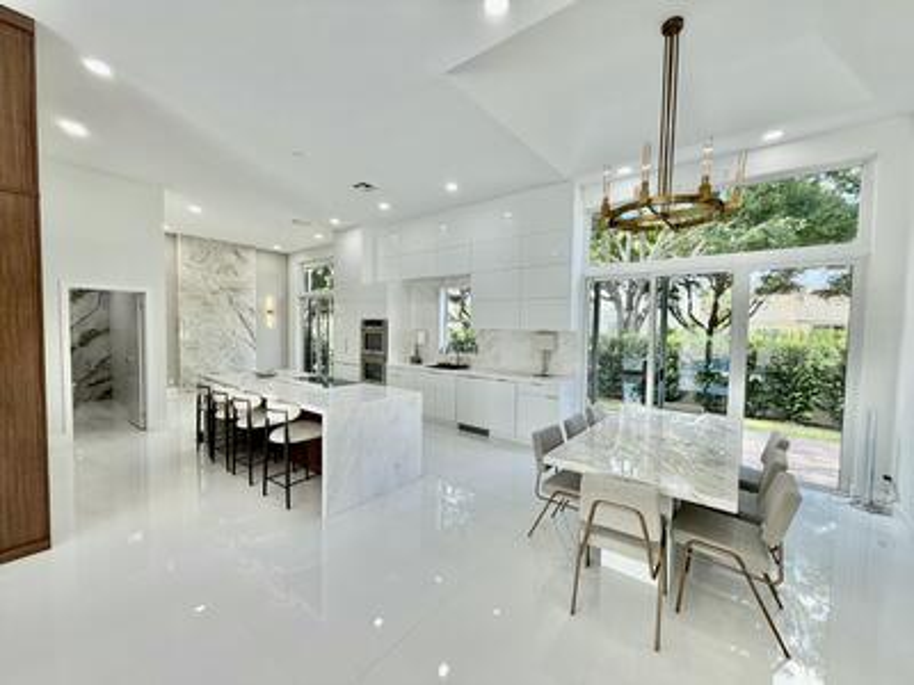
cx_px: 457
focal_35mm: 14
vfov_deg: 85.7
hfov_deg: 102.1
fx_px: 370
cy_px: 342
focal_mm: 2.22
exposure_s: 1/120
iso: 64
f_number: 2.2
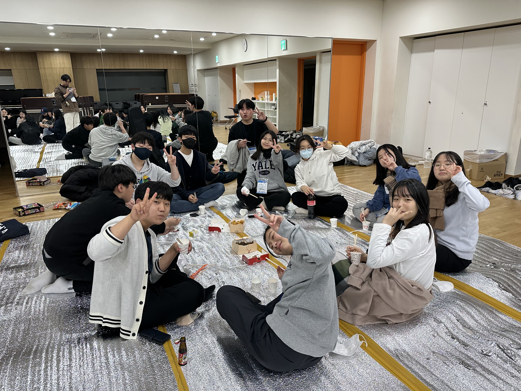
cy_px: 196
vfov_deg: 56.8
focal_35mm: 24
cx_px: 260
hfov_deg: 71.6
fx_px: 361
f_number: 1.78
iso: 200
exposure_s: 1/120
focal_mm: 6.86
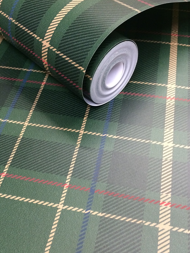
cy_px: 137
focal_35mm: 35
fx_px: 256
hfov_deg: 40.7
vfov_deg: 52.5
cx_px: 88
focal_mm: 4.15
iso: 320
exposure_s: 1/33
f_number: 2.2
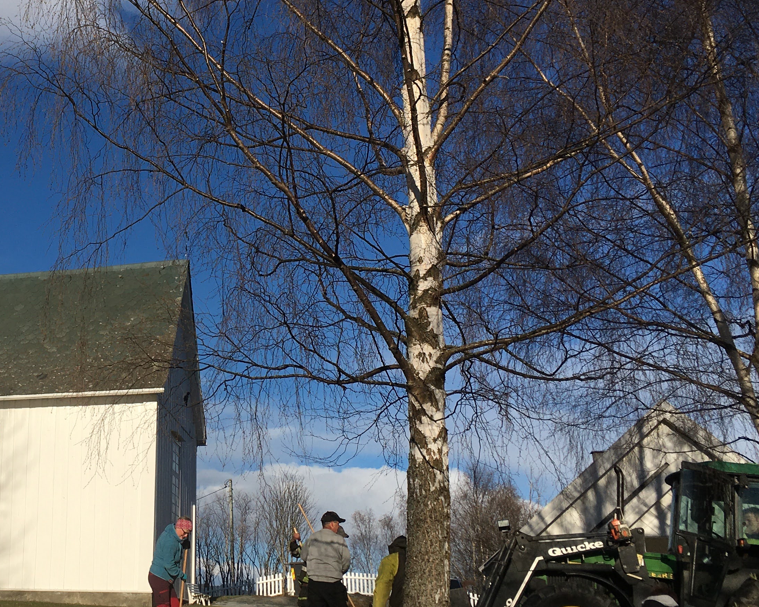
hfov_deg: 34.7
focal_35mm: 52
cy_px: 288
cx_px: 136
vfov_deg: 29.1
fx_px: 1168
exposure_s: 1/2959
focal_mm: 4.15
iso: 25
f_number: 2.2
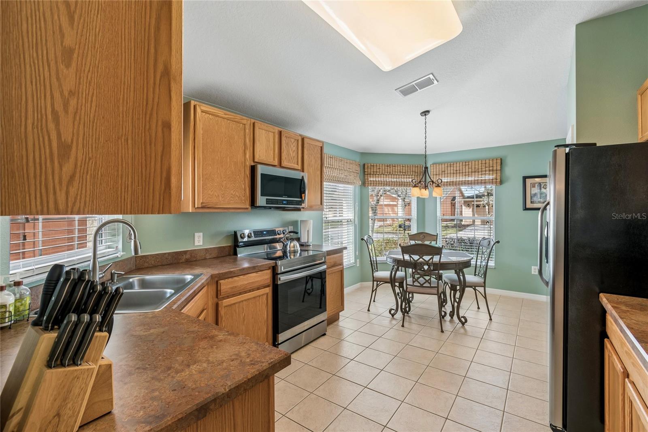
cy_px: 216
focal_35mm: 15
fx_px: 270
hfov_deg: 100.4
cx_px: 324
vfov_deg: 77.3
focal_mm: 10
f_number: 7.1
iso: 100
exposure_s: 1/20
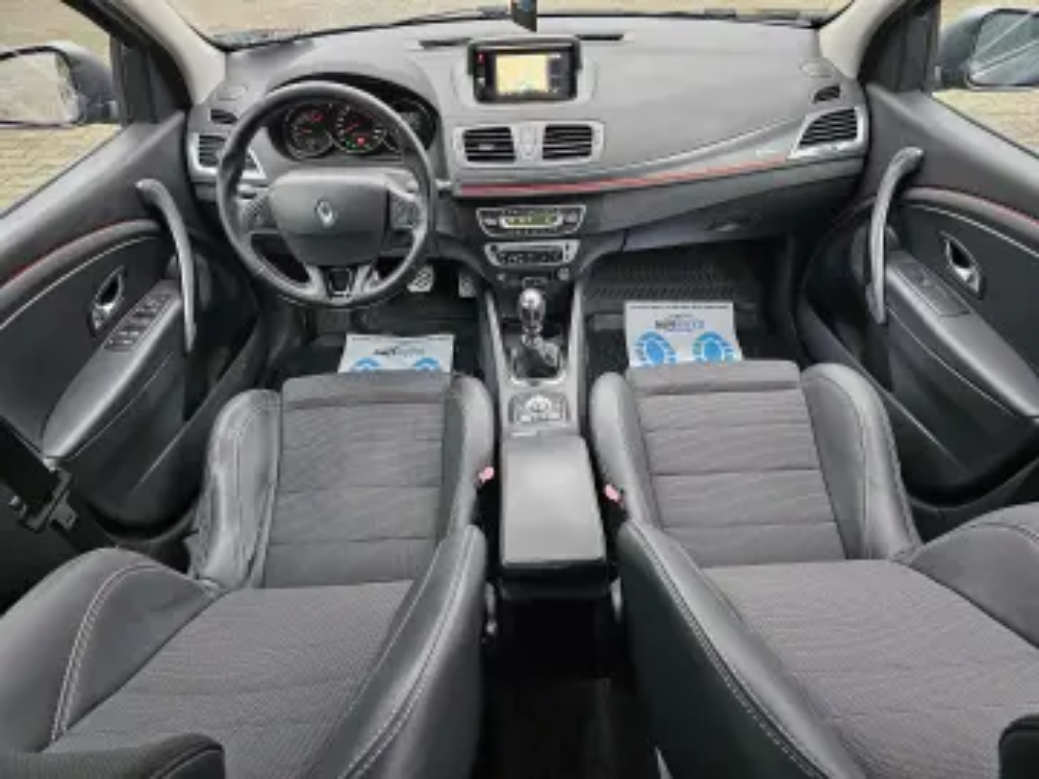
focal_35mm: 23
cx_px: 520
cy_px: 390
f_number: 1.7
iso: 640
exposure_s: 1/50
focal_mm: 6.3
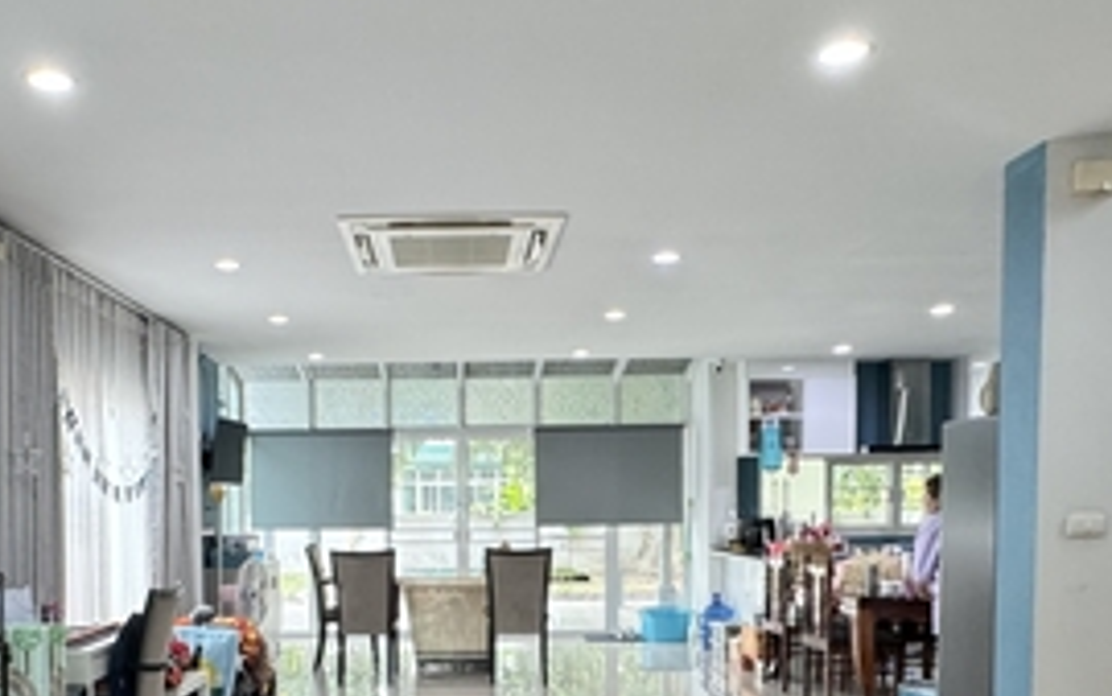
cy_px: 556
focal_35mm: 33
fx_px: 1001
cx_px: 412
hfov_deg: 57.4
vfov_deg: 37.0
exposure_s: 1/80
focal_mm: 2.22
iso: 320
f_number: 2.2
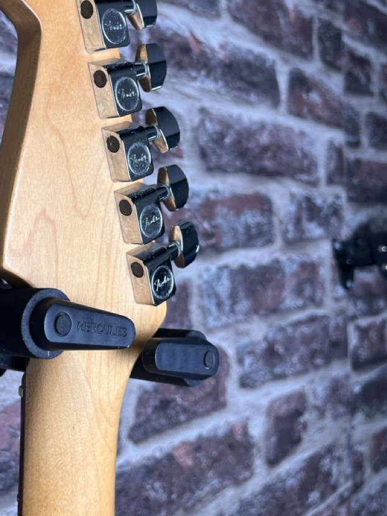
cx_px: 105
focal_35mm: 40
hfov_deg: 35.3
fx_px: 596
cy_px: 182
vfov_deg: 46.2
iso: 50
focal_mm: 5.1
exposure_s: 1/121
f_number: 1.6
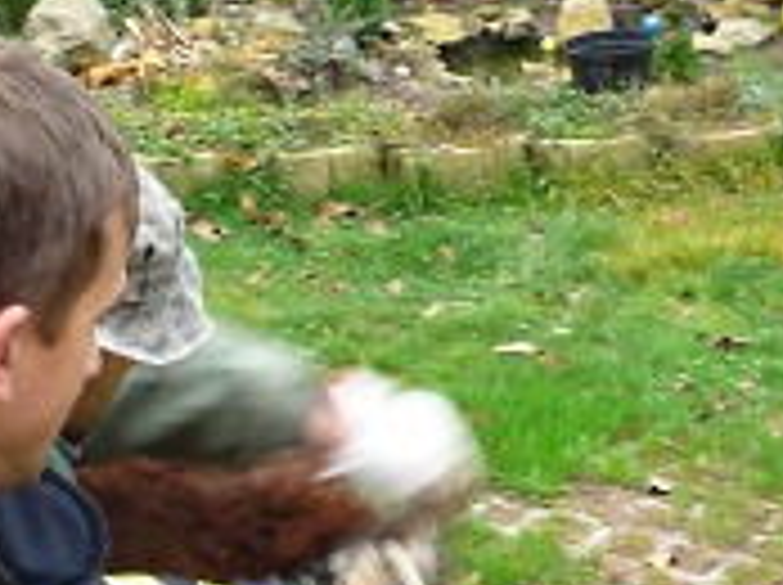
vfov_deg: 13.6
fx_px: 2394
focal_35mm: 106
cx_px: 292
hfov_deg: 18.5
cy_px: 644
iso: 100
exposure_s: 1/30
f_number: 2.8
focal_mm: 4.5
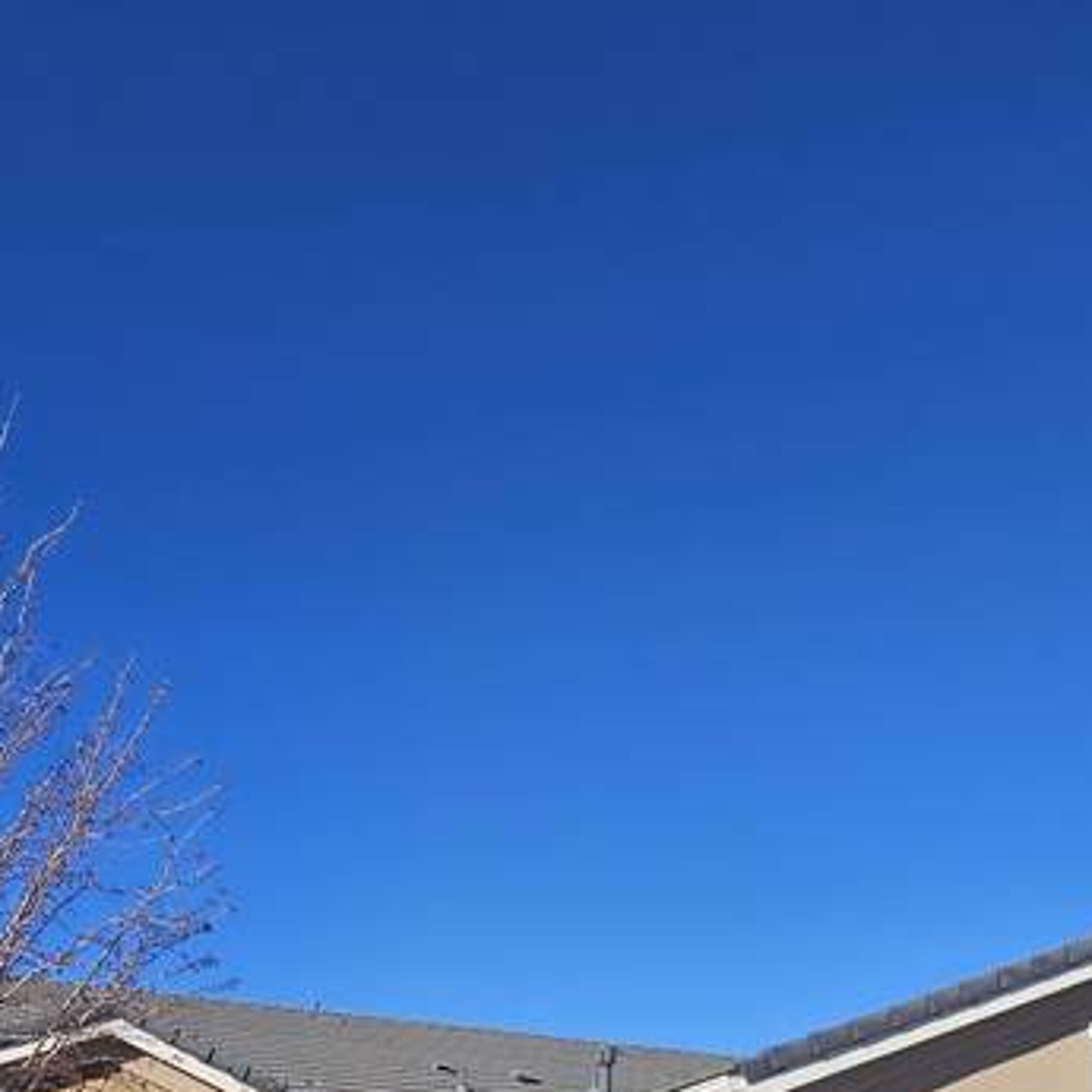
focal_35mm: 32
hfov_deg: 51.1
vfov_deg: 43.8
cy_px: 1089
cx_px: 579
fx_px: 1142
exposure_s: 1/2544
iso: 50
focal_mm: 2.2
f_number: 2.2
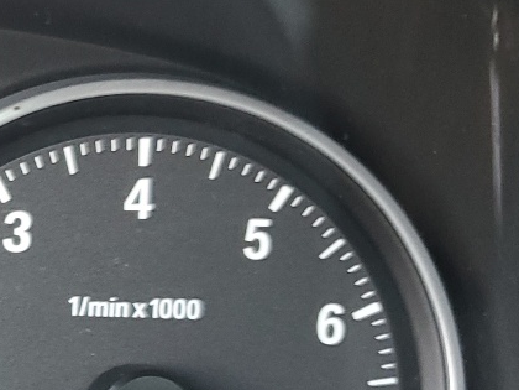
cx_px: -372
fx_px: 1484
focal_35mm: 99
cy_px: 374
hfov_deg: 16.9
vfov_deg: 14.7
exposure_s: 1/60.2
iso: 76
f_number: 1.5
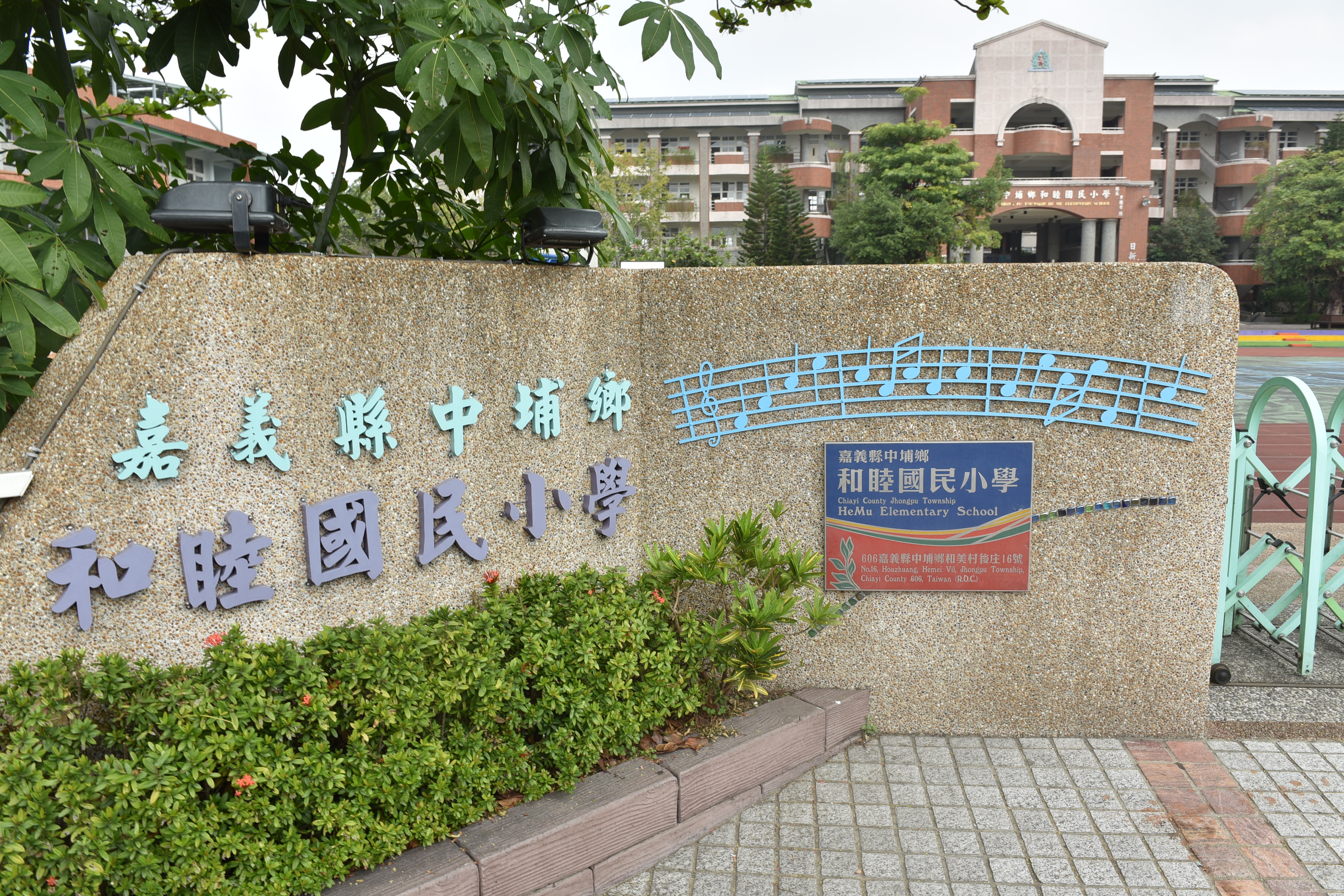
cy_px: 448
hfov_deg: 73.7
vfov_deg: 53.1
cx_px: 672
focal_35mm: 24
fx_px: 896
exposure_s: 1/200
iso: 160
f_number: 8
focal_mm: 24
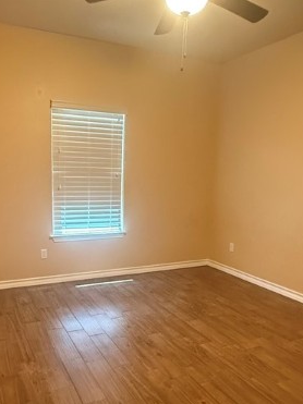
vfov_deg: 61.1
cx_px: 119
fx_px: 339
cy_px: 243
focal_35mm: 29
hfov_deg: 47.9
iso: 1250
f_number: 2.2
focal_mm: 2.22
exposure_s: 1/60
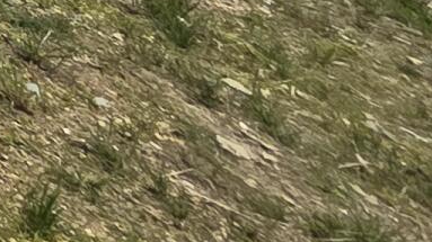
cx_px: -1259
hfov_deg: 8.3
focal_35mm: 111
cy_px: -922
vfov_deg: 6.5
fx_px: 1271
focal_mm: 2.2
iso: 50
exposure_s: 1/3512
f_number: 2.2
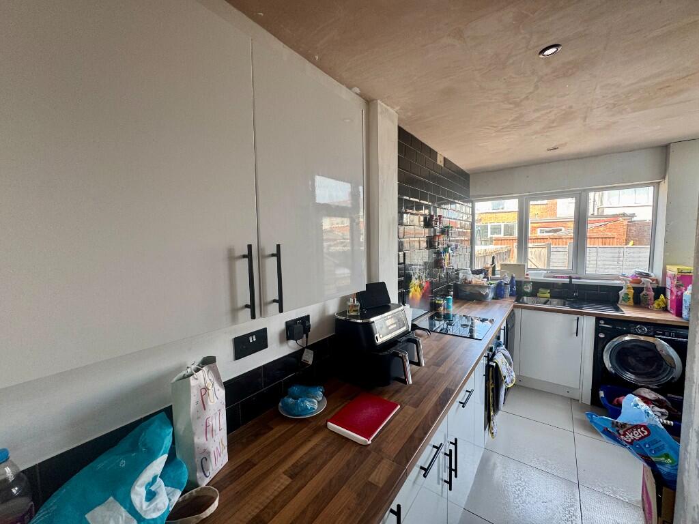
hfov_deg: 102.1
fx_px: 283
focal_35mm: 14
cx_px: 350
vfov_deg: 85.7
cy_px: 262
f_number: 2.2
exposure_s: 1/99
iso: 80
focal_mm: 2.22
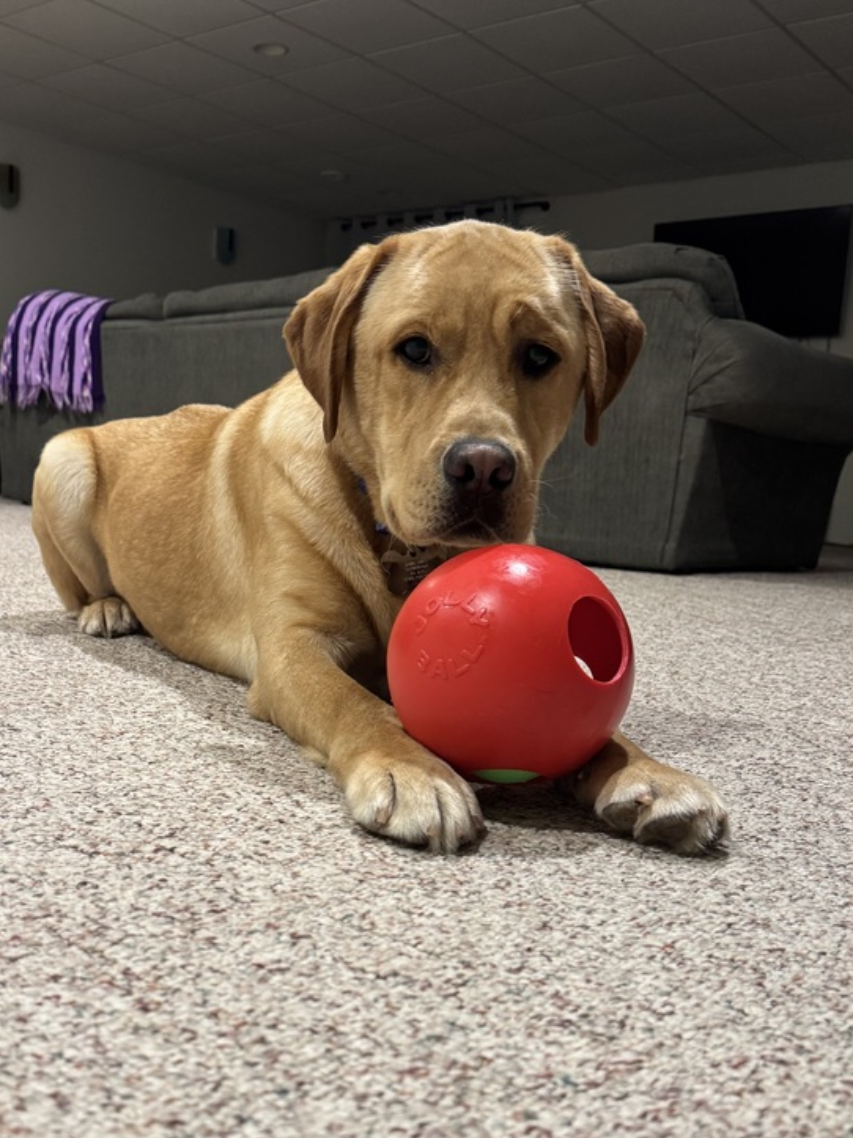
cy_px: 730
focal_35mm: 34
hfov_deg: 41.7
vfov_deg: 53.2
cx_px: 370
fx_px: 1117
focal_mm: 6.76
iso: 400
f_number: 1.78
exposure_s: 1/60
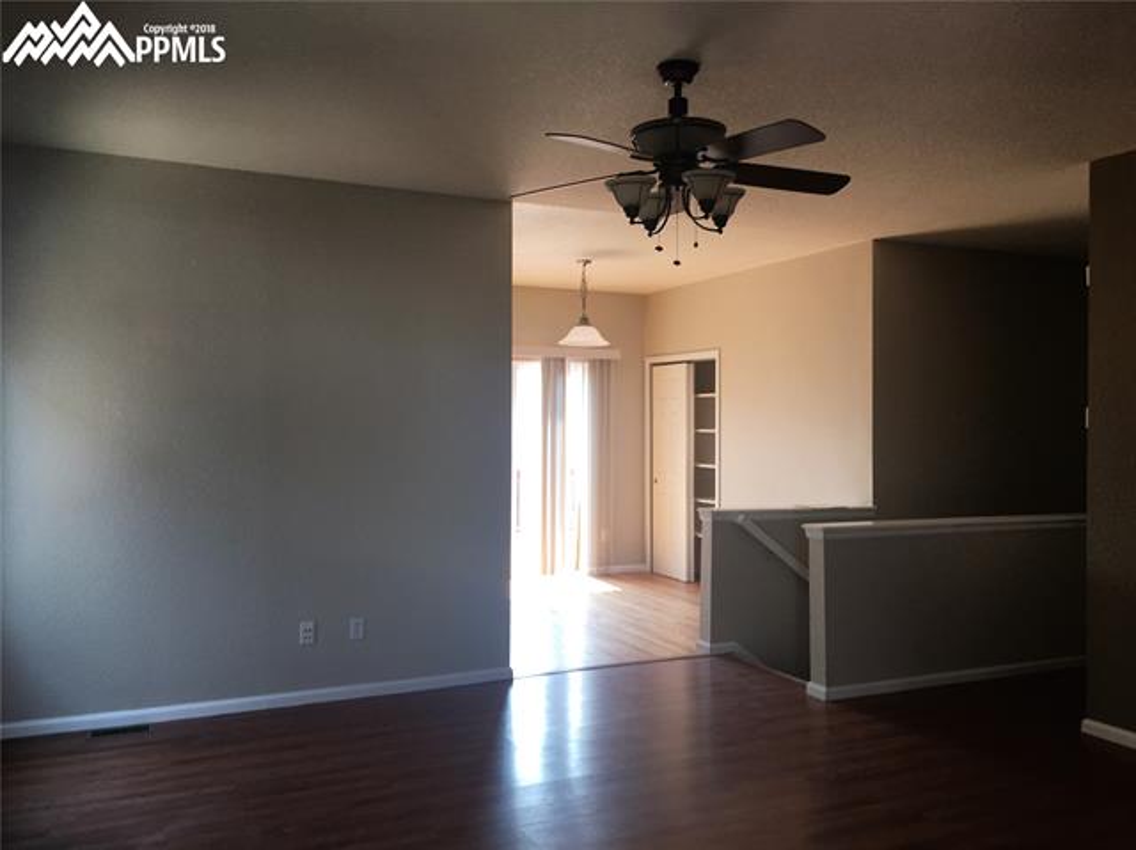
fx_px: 951
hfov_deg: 61.7
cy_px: 425
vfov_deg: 48.2
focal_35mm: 29
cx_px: 568
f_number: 2.2
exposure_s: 1/60
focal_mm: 4.15
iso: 32
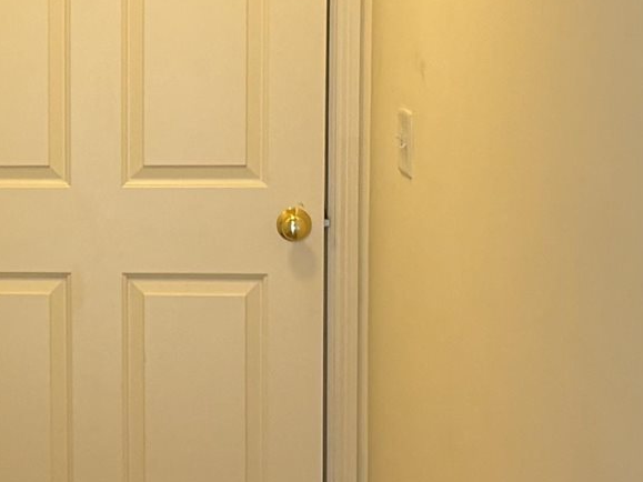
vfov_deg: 10.7
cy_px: 183
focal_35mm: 138
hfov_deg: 13.7
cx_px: -239
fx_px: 2563
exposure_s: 1/120
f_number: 1.6
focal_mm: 5.96
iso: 80
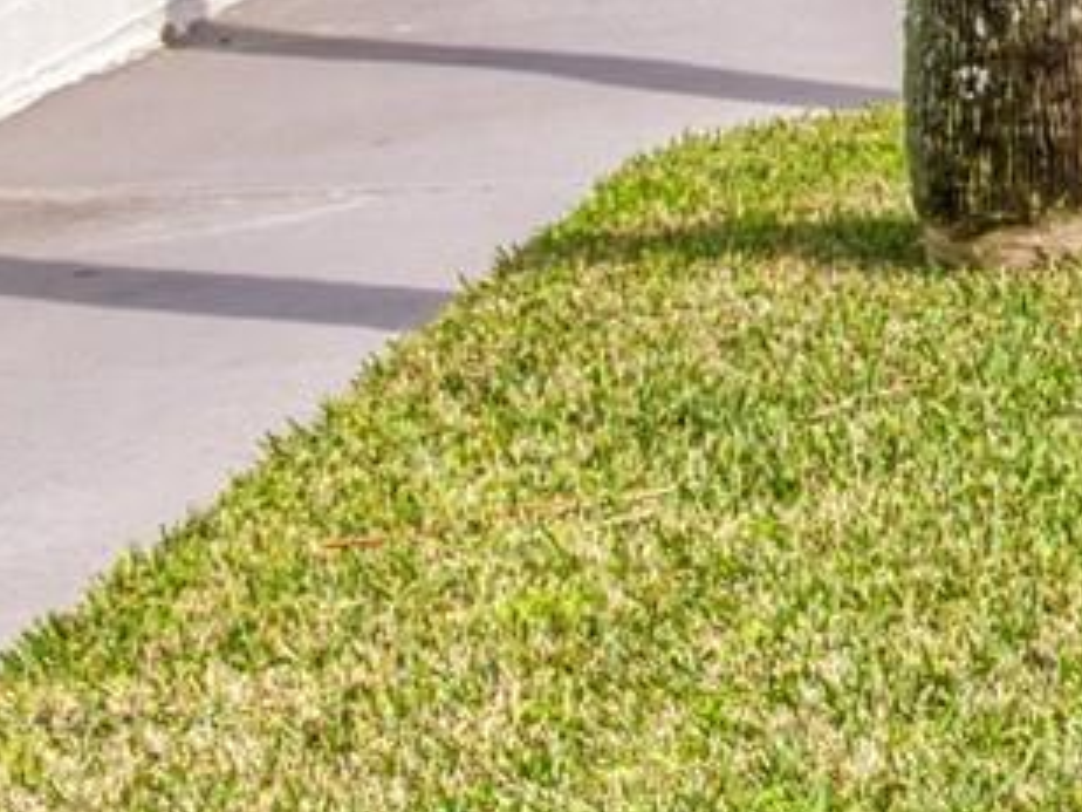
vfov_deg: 6.9
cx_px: 2686
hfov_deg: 8.6
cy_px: -717
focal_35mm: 208
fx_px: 6502
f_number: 9
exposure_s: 1/1000
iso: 200
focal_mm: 20
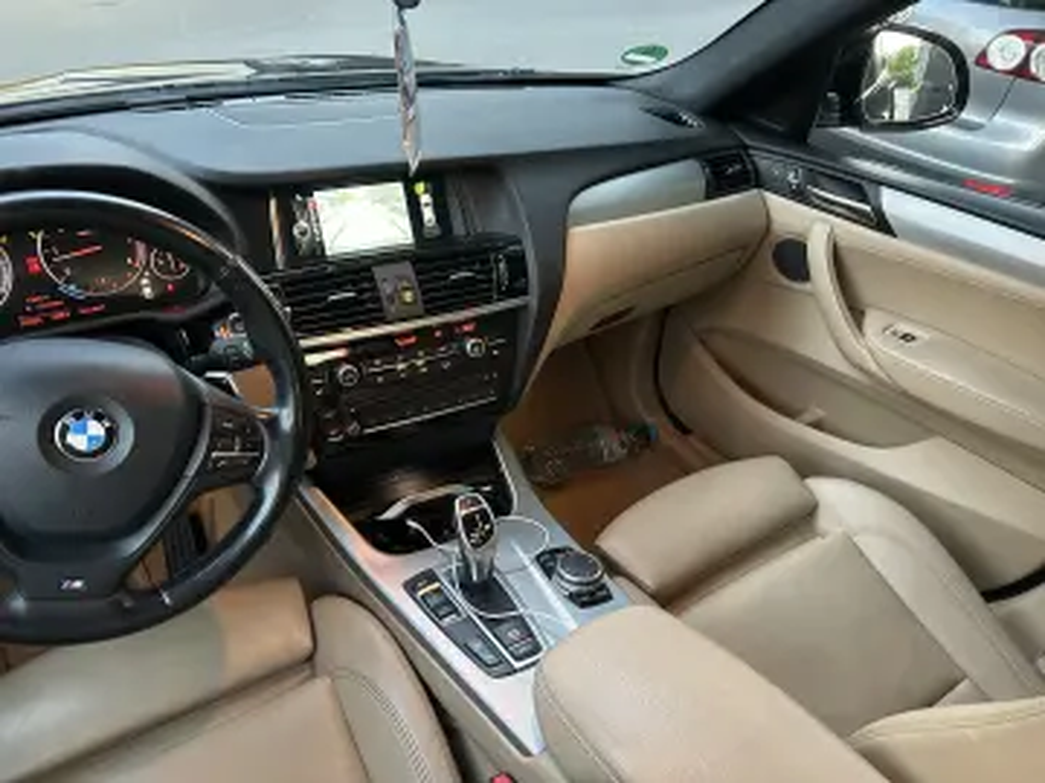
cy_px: 392
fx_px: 785
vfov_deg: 53.1
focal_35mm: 26
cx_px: 522
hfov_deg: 67.3
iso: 320
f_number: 1.5
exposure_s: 1/51
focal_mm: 5.7
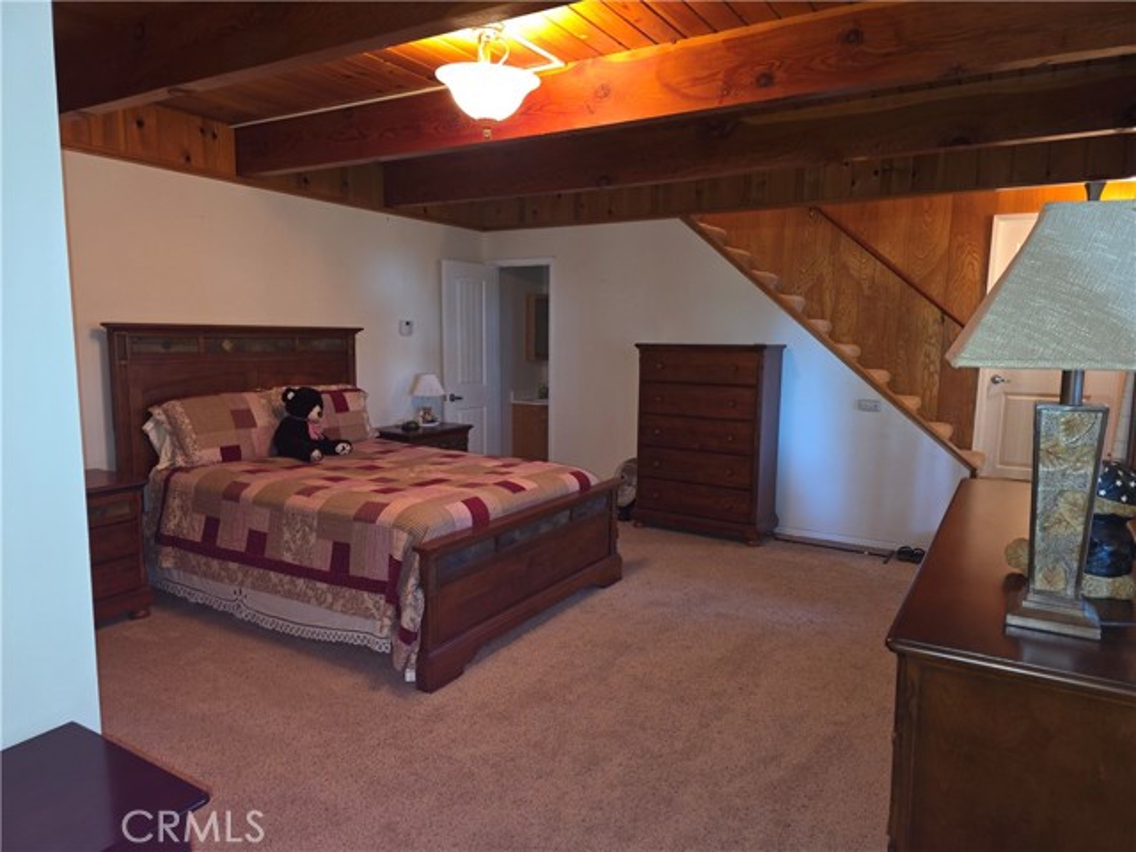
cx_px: 568
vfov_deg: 58.9
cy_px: 426
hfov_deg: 73.9
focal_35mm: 23
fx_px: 755
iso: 125
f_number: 1.7
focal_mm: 6.3
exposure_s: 1/13.4
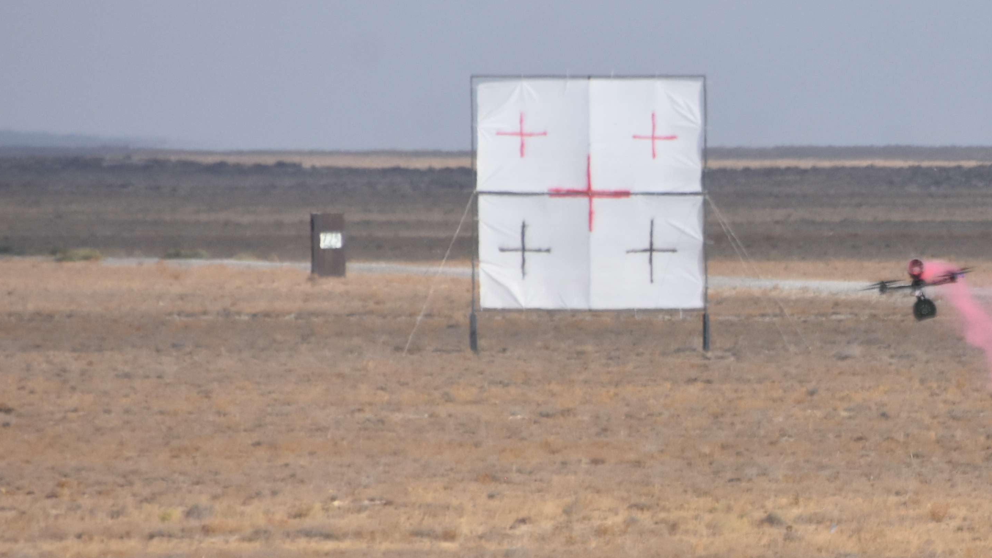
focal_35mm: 980
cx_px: 936
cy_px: 274
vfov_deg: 1.2
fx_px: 25776
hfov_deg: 2.2
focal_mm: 300
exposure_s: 1/3200
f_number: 5.6
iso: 800
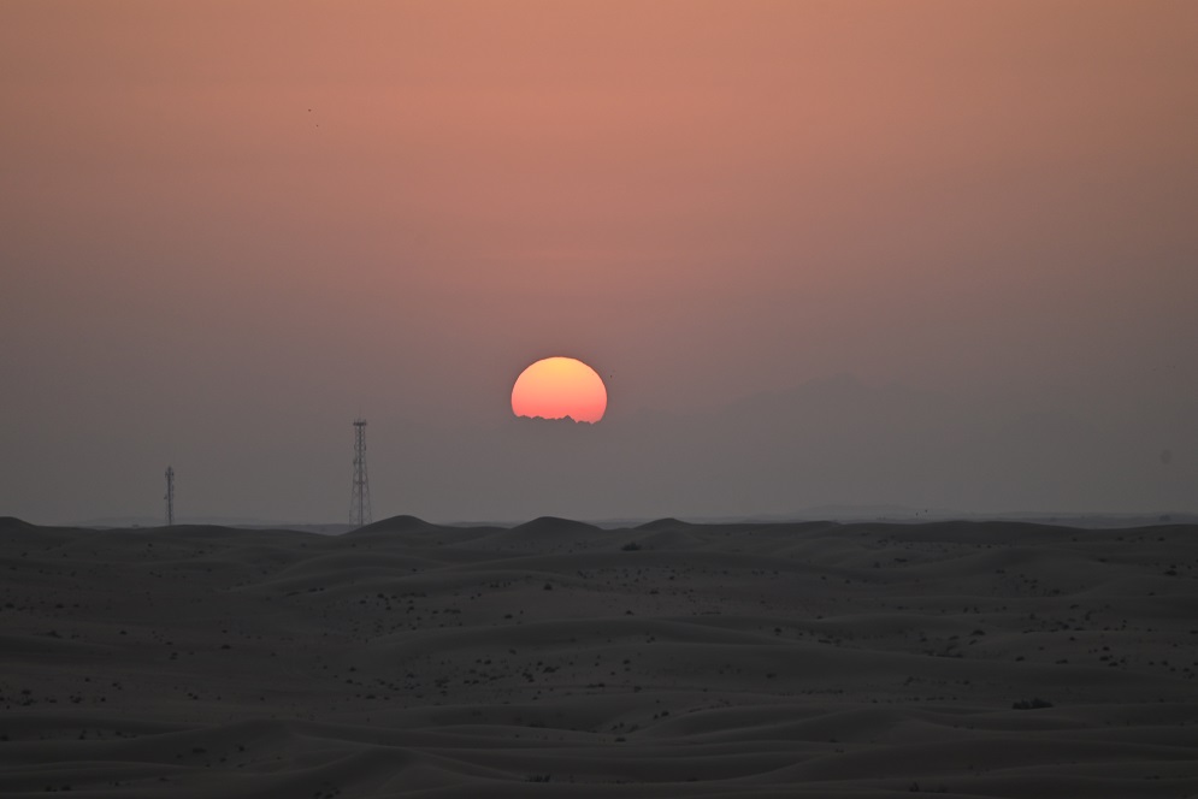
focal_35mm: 300
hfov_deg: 6.9
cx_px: 599
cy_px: 400
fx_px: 9986
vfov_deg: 4.6
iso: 500
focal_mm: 300
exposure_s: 1/500
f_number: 5.6
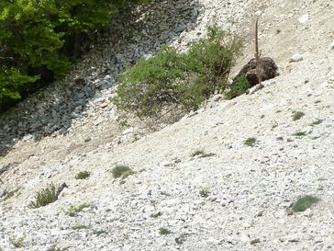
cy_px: 4
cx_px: 22
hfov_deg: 16.0
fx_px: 1167
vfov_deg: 12.1
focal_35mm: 121
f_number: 5.6
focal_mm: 9.1
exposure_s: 1/500
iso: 125
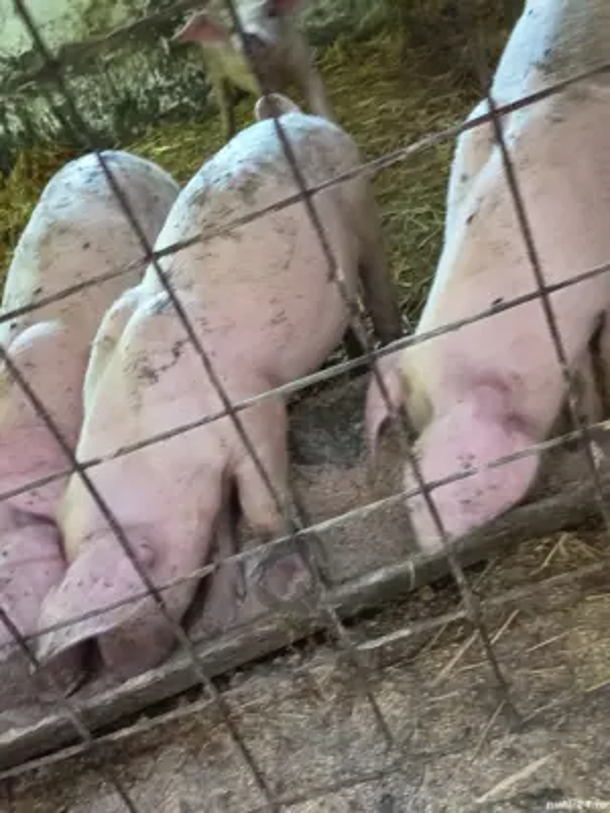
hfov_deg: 37.7
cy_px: 406
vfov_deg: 49.0
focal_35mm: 38
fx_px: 893
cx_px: 305
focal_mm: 5.27
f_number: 1.7
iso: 4303
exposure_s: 1/14.3
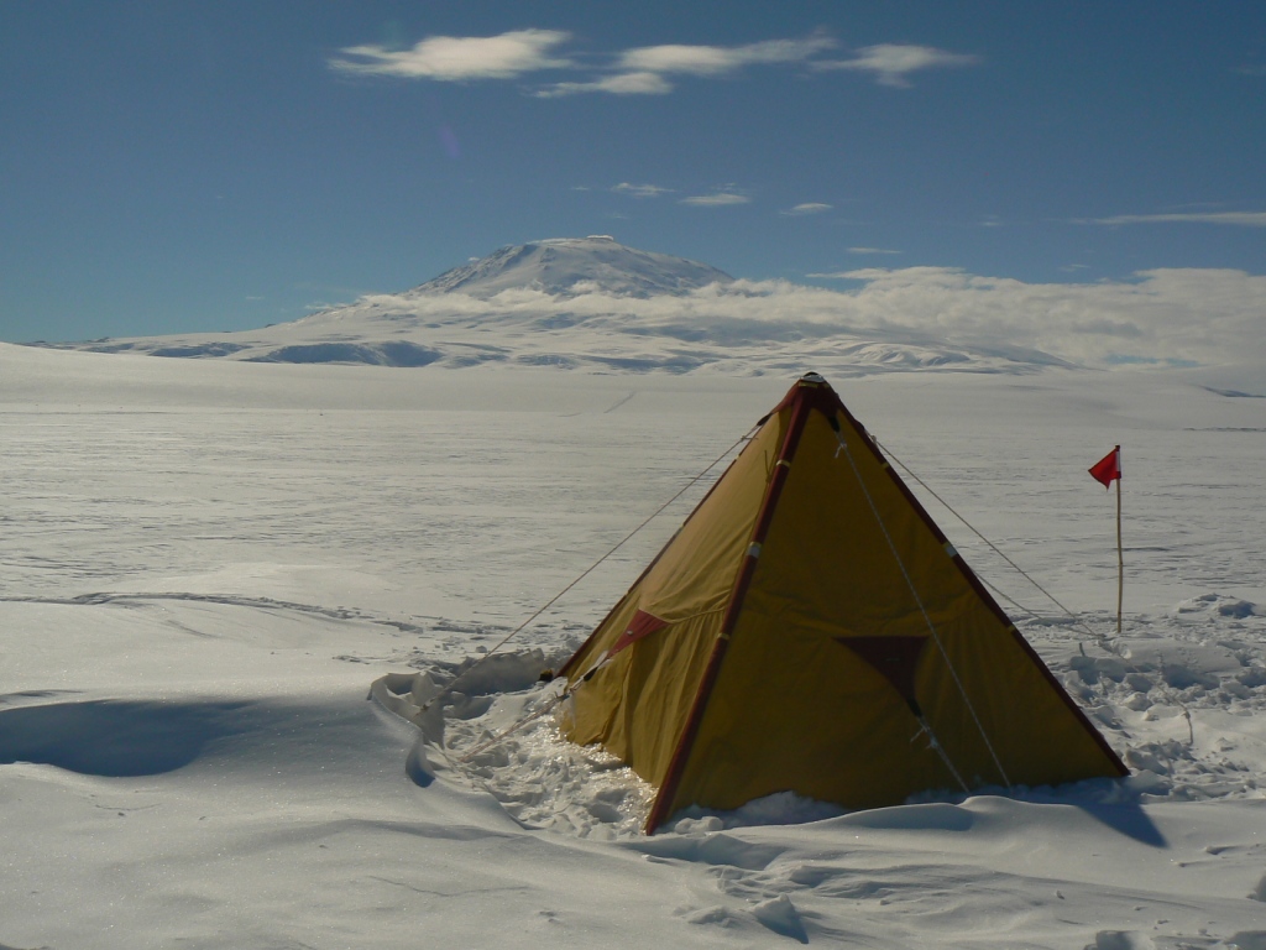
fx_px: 1317
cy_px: 475
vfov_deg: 39.7
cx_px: 633
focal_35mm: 36
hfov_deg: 51.4
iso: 80
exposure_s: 1/2000
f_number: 8
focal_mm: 6
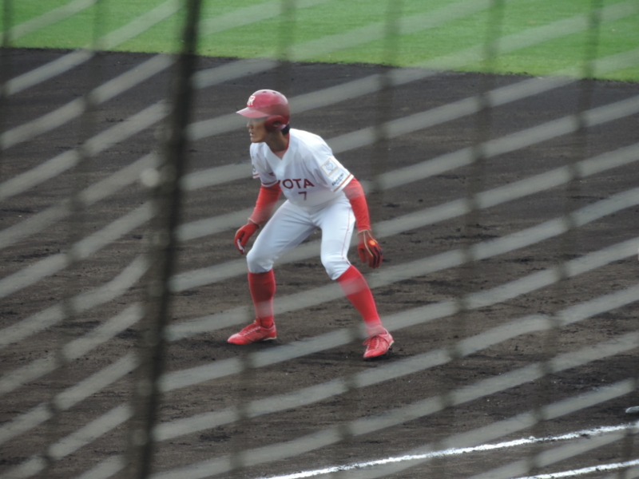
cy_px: 240
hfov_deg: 4.0
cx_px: 320
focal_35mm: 500
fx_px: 9230
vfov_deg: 3.0
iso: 200
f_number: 4.9
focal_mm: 89.1
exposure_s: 1/250
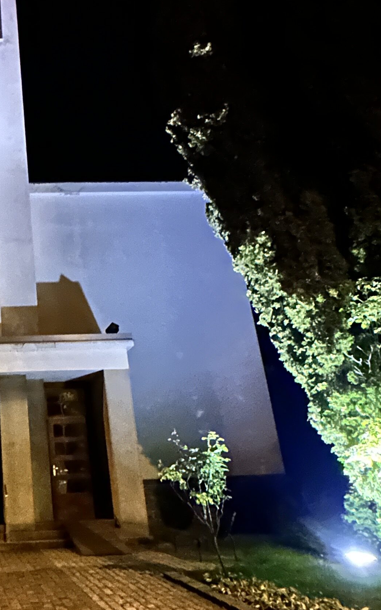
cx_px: -16
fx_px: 598
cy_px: 277
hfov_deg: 32.1
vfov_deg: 53.9
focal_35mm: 36
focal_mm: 2.22
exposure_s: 1/8
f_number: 2.2
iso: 3200
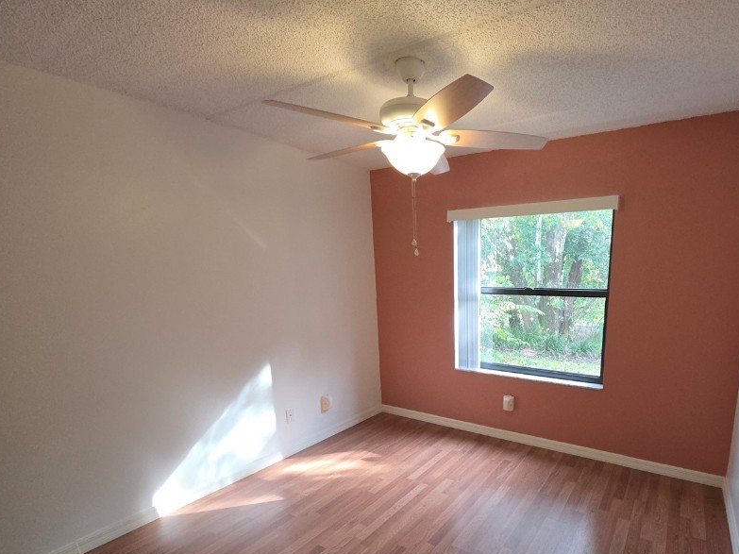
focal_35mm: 17
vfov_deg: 73.4
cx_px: 458
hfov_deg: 89.4
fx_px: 363
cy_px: 347
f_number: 1.9
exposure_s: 1/120
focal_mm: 2.2
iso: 160
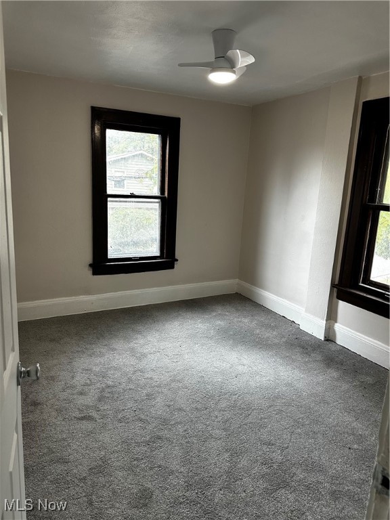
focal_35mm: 24
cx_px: 195
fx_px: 361
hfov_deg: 56.8
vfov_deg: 71.6
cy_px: 260
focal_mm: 6.86
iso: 250
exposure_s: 1/119
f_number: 1.78
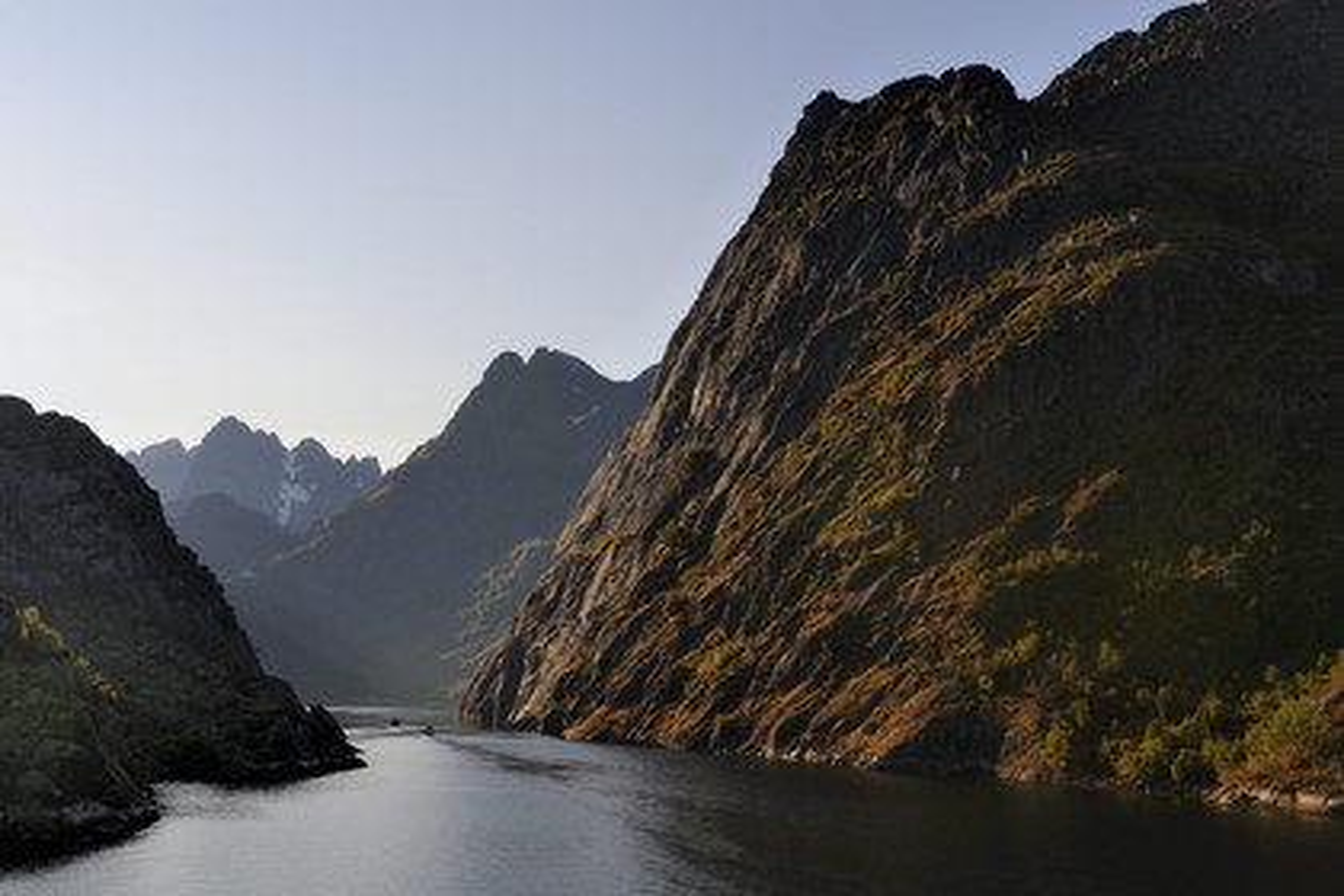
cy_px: 448
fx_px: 1792
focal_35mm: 48
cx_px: 672
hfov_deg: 41.1
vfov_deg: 28.1
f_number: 11
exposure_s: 1/160
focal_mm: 48
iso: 200
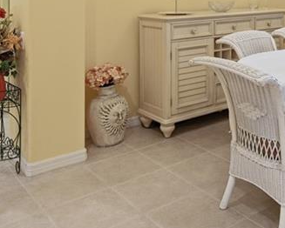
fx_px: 397
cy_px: -19
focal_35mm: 47
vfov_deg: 29.2
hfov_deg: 38.3
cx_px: 222
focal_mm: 16
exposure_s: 1/125
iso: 800
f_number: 8
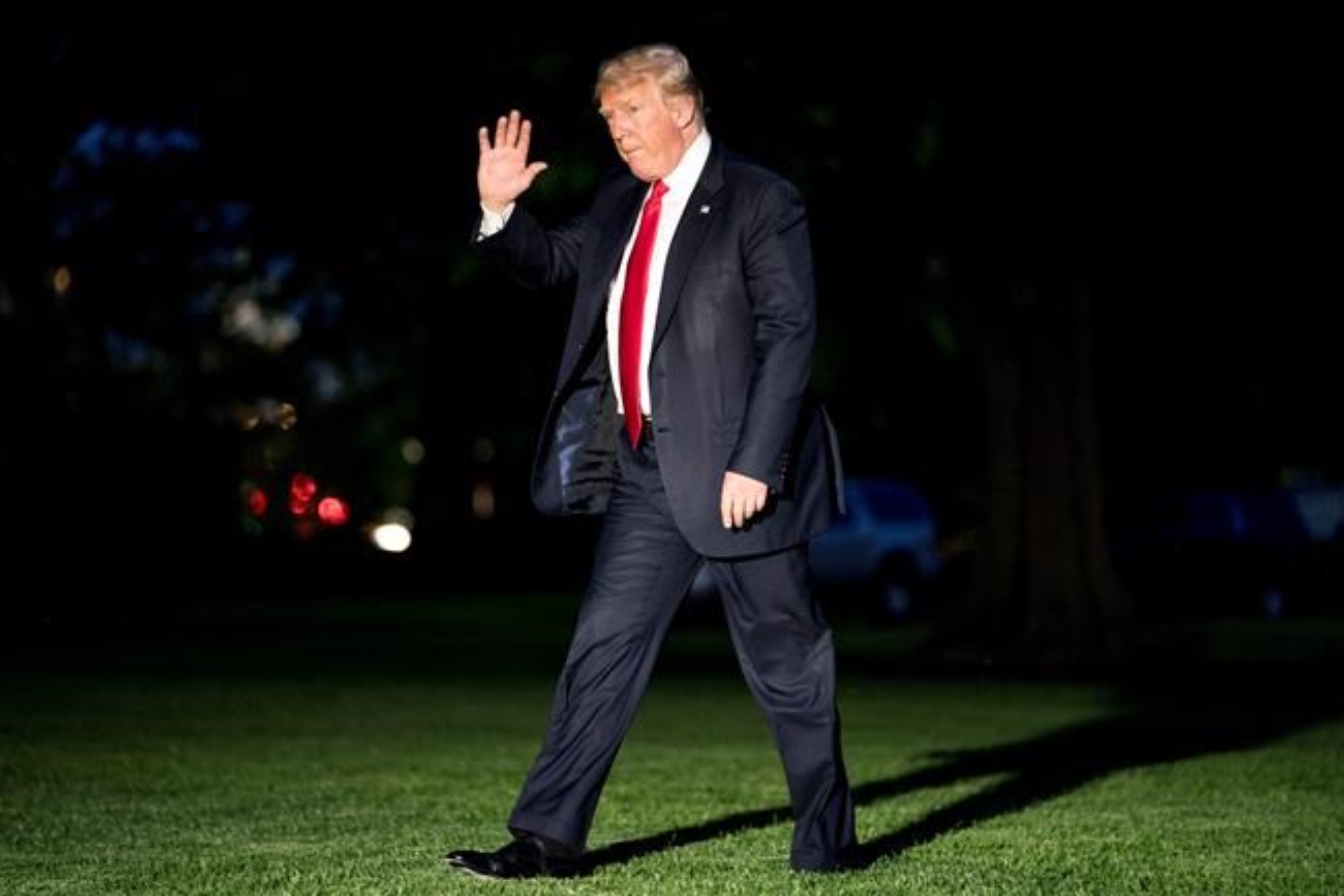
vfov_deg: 9.0
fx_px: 5673
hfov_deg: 13.5
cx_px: 672
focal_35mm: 152
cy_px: 448
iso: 5000
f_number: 2.8
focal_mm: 152
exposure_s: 1/160
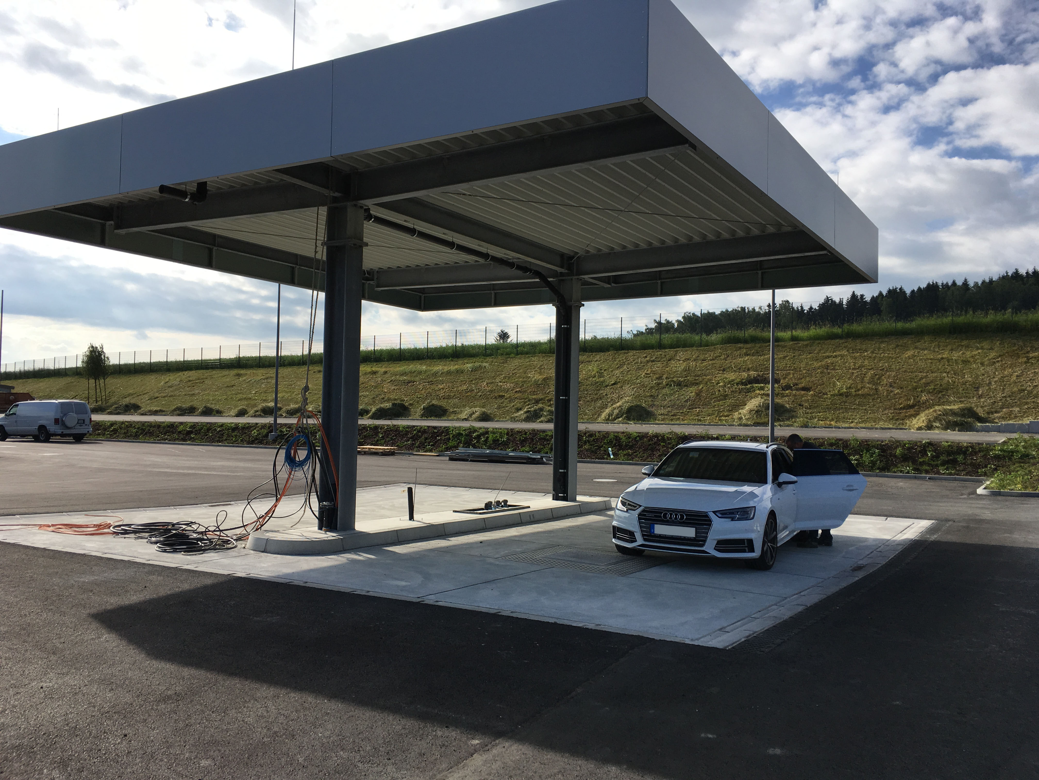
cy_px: 390
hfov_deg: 61.7
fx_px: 870
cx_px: 520
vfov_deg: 48.2
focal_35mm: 29
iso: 25
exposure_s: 1/1876
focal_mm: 4.15
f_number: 2.2
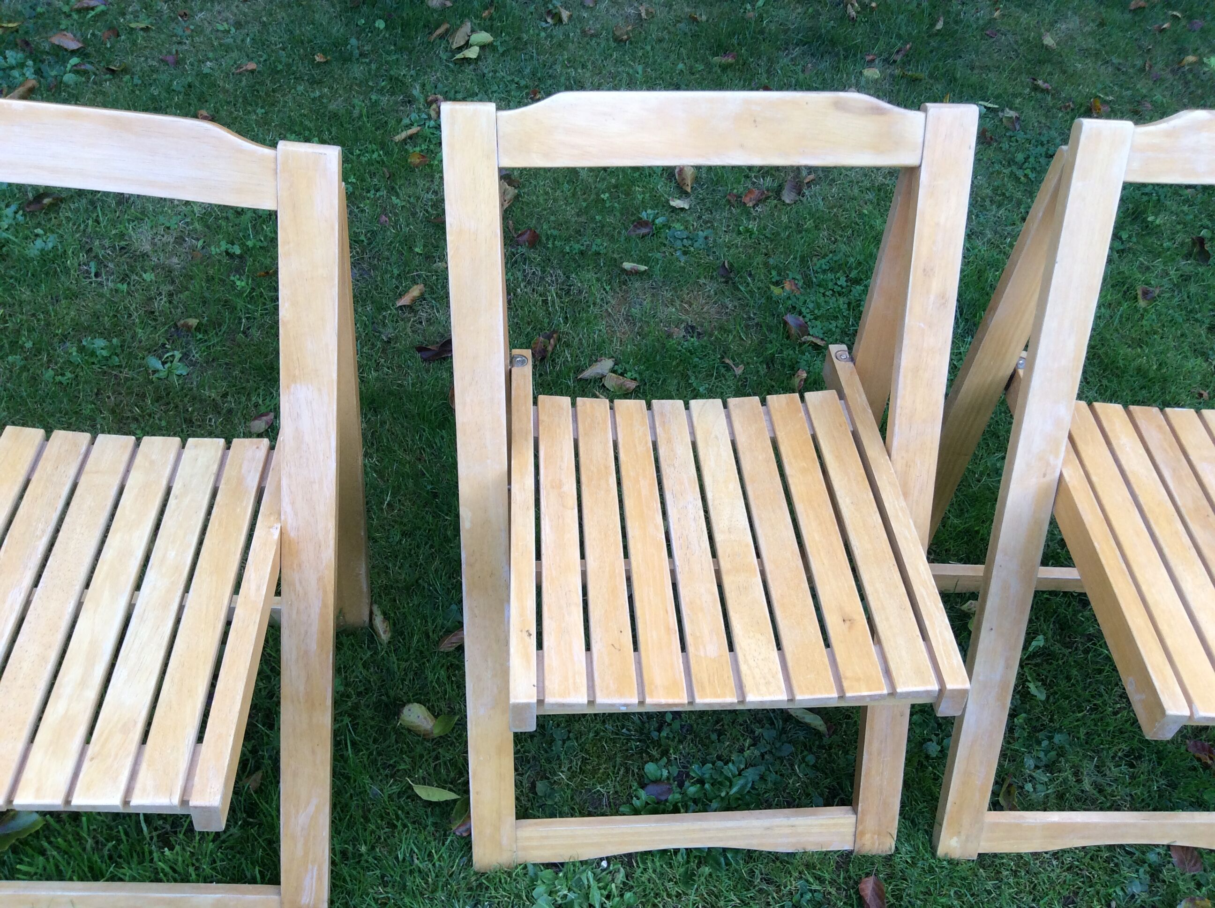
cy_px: 454
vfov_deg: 44.1
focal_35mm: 32
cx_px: 608
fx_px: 1122
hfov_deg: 56.9
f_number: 2.4
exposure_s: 1/100
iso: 40
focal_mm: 3.3
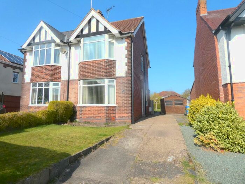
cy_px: 92
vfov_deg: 66.0
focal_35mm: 20
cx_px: 122
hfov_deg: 81.7
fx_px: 142
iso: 80
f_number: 4
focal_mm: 3.6
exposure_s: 1/1000
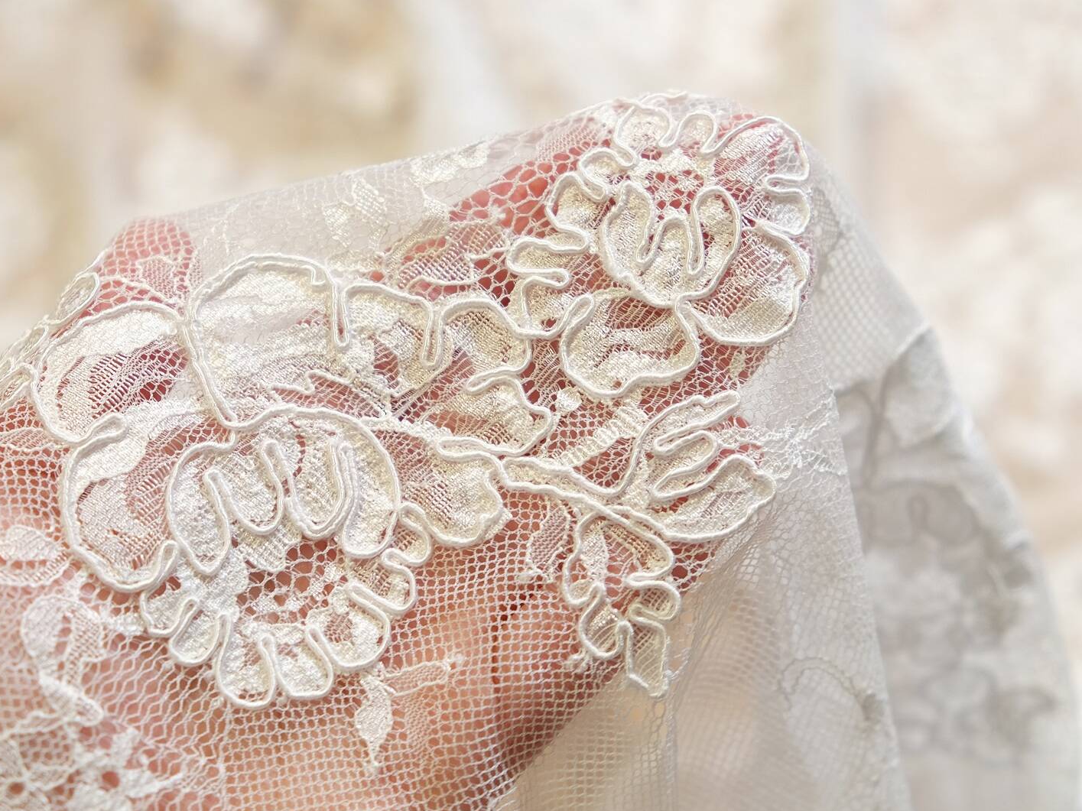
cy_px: 407
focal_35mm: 75
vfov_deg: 19.6
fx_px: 2344
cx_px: 532
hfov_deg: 26.0
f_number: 4.5
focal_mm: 46.3
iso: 200
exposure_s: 1/125
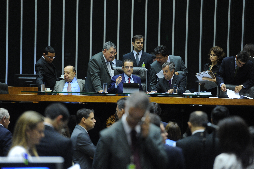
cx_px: 127
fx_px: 1410
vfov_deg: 6.9
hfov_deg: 10.3
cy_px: 84
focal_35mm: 200
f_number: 2.8
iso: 1600
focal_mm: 200
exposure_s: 1/60
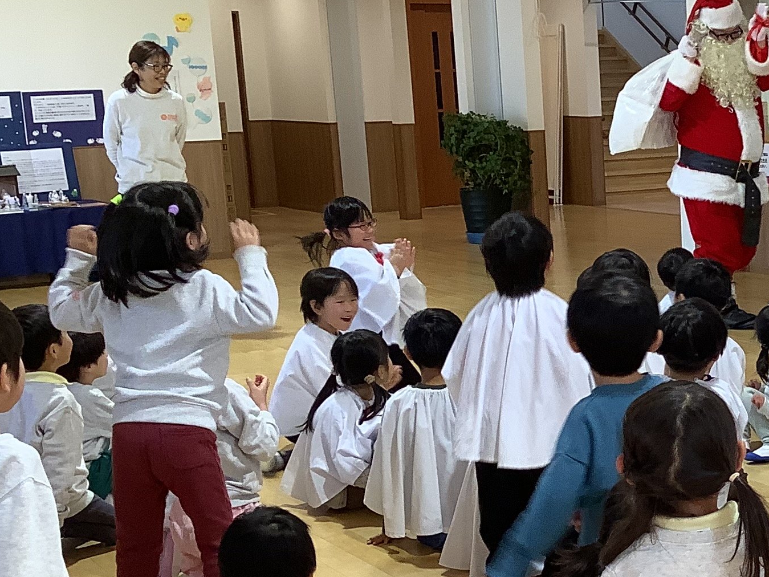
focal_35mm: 75
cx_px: 792
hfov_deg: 24.6
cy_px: 420
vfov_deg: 19.5
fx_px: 1666
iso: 64
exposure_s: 1/60
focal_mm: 3.3
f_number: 2.4
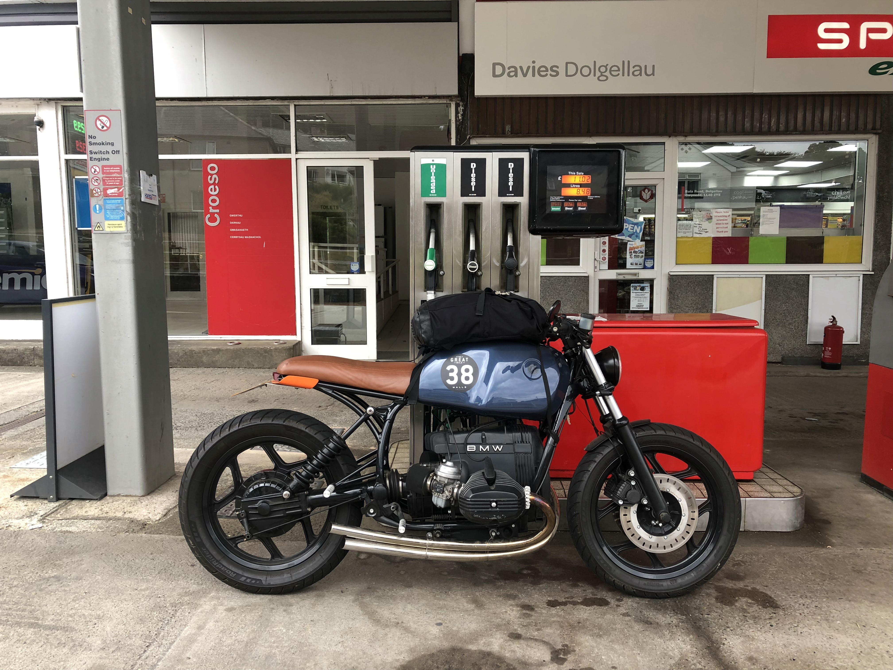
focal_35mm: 28
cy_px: 335
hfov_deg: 63.4
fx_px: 722
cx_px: 446
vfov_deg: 49.7
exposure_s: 1/50
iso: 25
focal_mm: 3.99
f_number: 1.8
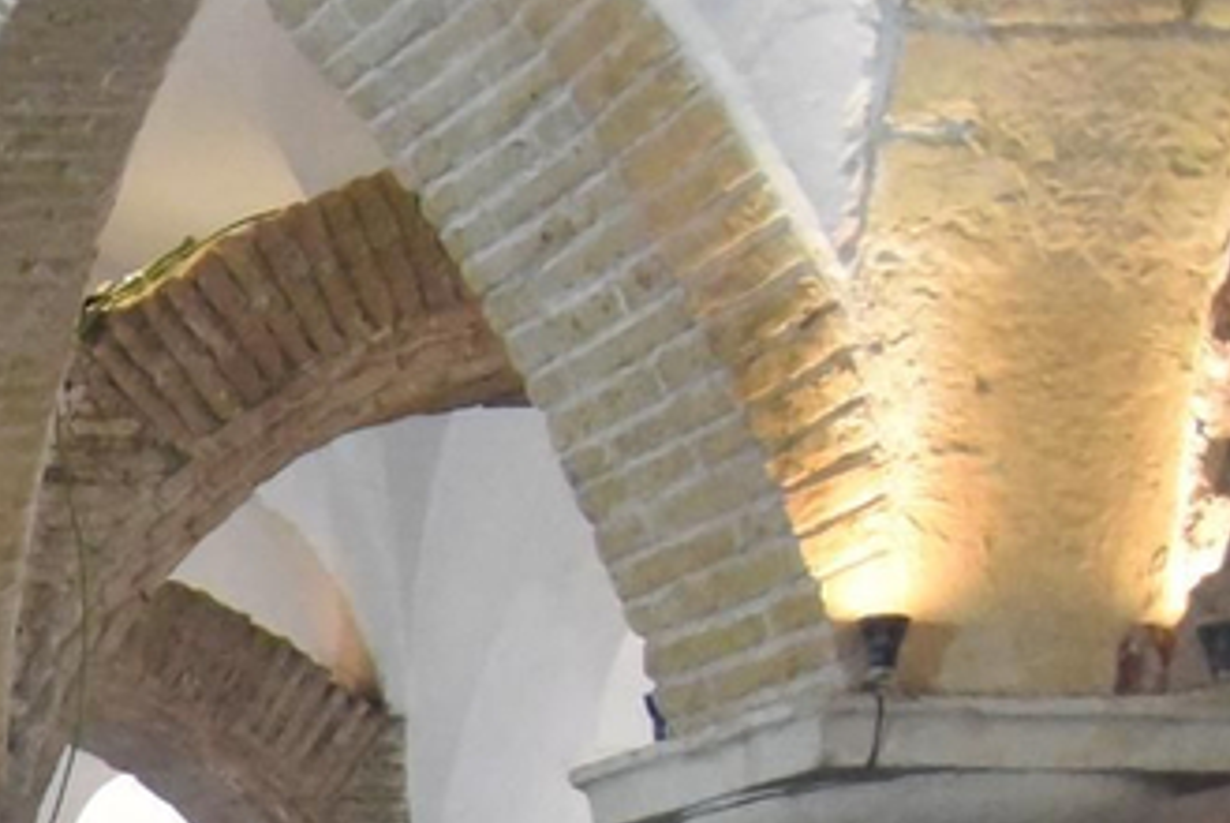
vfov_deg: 9.1
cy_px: 1687
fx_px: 4822
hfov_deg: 12.2
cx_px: -1514
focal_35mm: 141
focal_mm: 29
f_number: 9
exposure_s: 1/320
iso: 10000
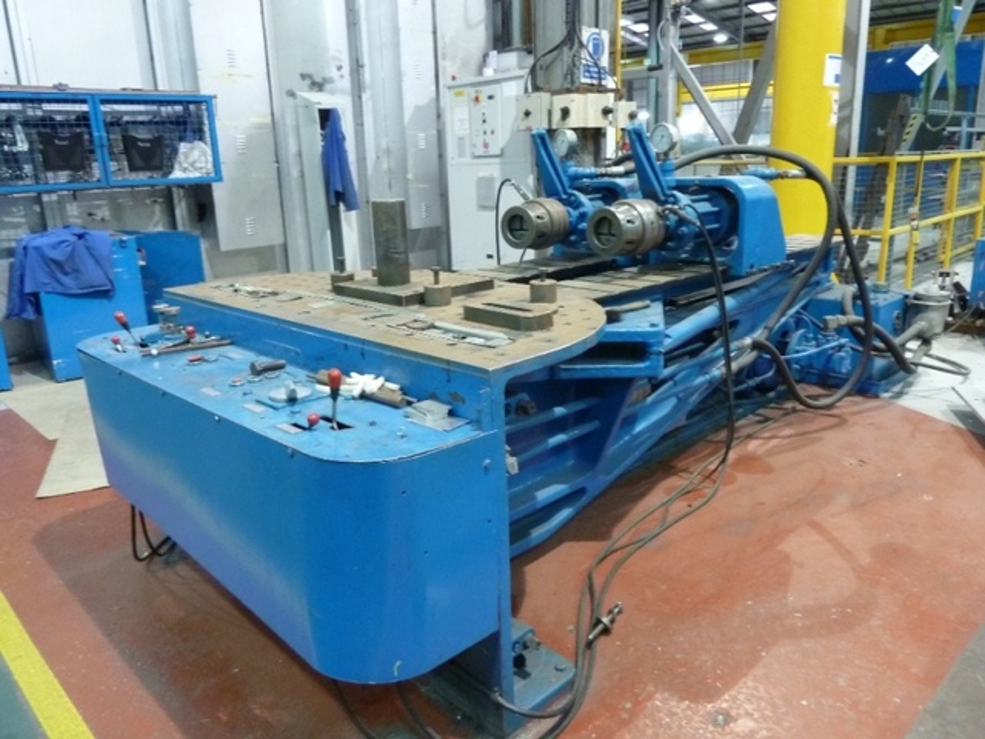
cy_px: 370
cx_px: 492
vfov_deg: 54.9
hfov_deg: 69.4
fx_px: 711
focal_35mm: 25
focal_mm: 4.1
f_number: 3.3
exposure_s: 1/6
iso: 400
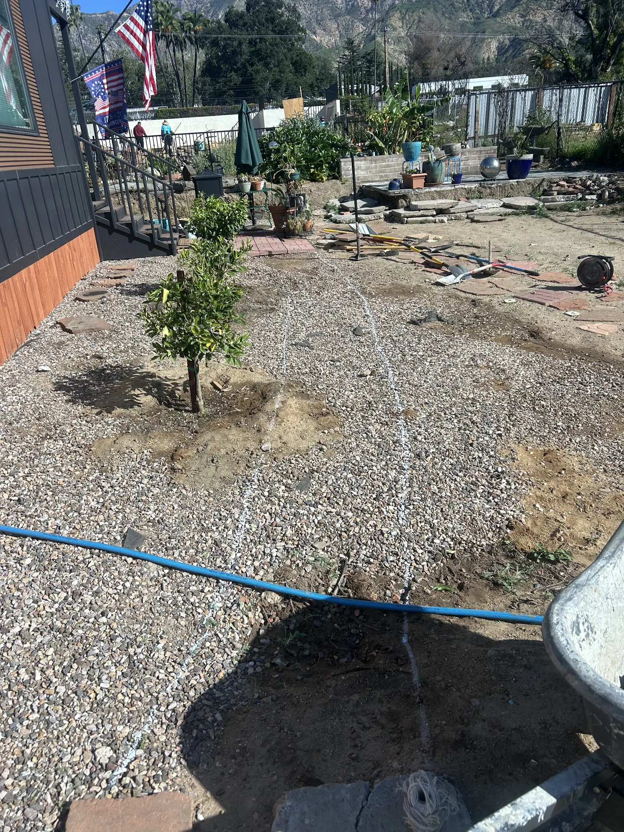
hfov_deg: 53.1
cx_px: 312
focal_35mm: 26
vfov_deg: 67.3
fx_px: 625
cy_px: 416
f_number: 1.5
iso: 50
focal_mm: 5.7
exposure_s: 1/4115
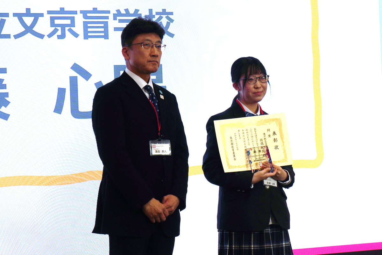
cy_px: 128
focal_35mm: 82
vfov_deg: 16.6
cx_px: 191
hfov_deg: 24.6
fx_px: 875
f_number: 5.6
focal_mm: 55
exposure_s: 1/100
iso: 125
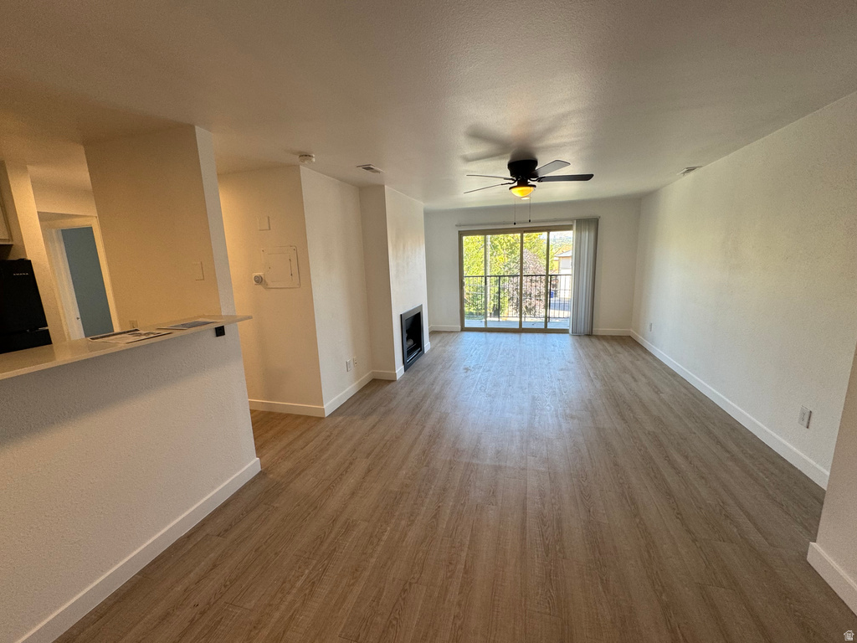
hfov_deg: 102.1
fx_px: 347
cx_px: 428
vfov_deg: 85.7
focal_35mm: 14
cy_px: 322
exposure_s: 1/120
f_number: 2.2
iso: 100
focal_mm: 2.22
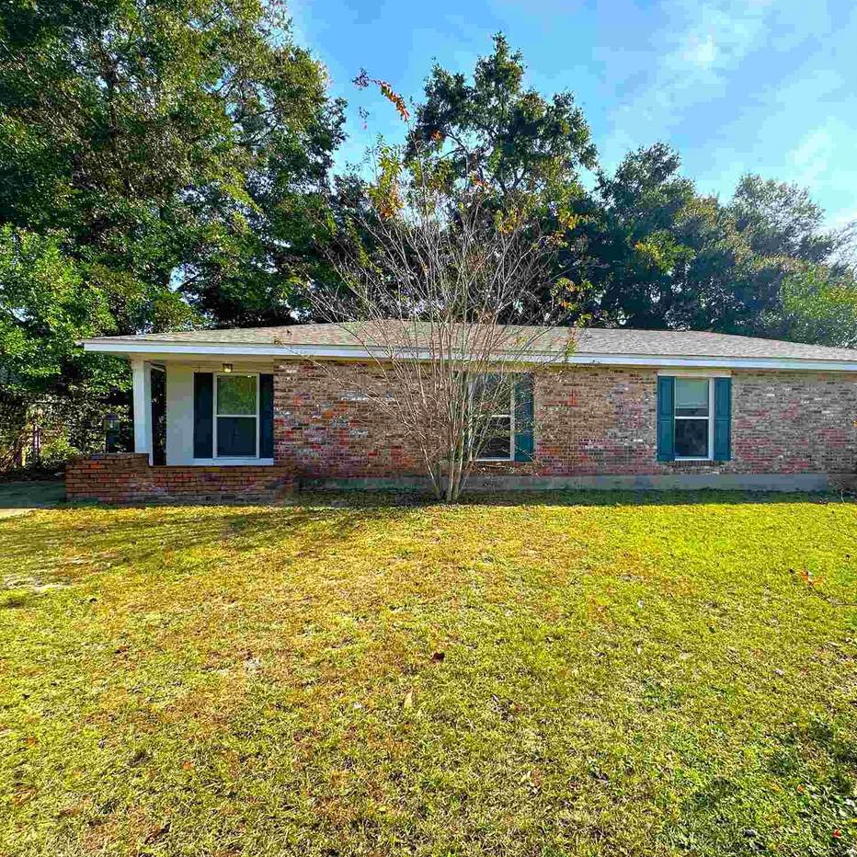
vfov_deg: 84.0
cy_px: 428
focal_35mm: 17
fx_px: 476
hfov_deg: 83.0
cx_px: 514
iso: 40
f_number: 2.2
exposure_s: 1/690
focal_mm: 2.22
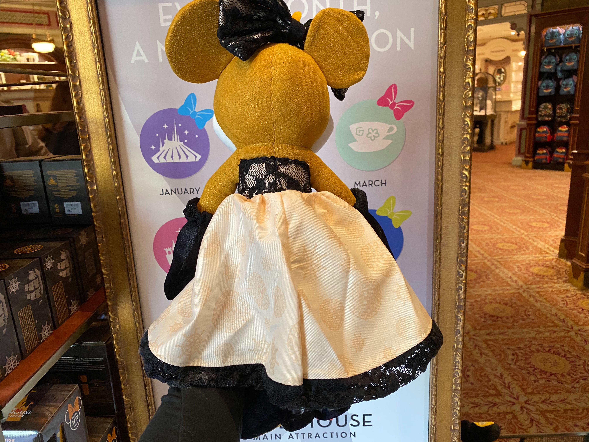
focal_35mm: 26
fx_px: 442
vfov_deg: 53.1
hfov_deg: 67.3
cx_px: 294
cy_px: 221
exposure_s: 1/60
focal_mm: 4.25
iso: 200
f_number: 1.8
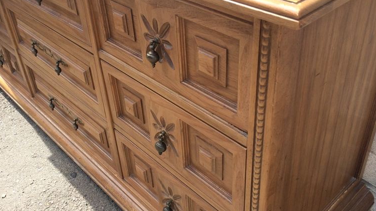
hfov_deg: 51.6
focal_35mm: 39
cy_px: 86
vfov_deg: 30.4
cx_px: 174
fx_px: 389
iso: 32
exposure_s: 1/746
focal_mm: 4.12
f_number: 2.2
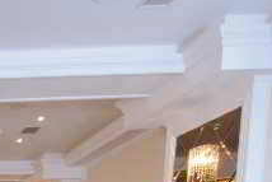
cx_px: -203
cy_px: 335
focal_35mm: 56
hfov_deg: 22.7
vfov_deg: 18.5
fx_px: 423
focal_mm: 10
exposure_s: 1/30
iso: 200
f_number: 4
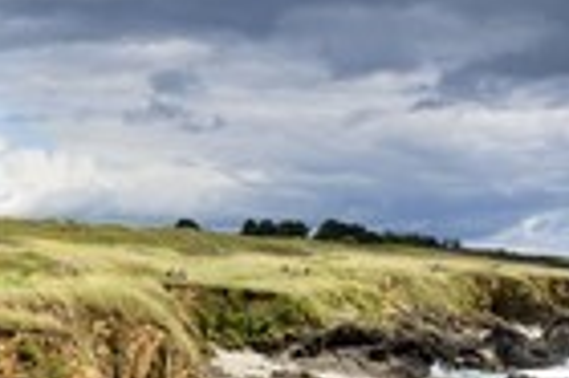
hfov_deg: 21.8
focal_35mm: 93
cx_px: 392
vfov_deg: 14.2
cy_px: 459
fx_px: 1468
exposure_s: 1/200
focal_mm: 31
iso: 200
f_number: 13
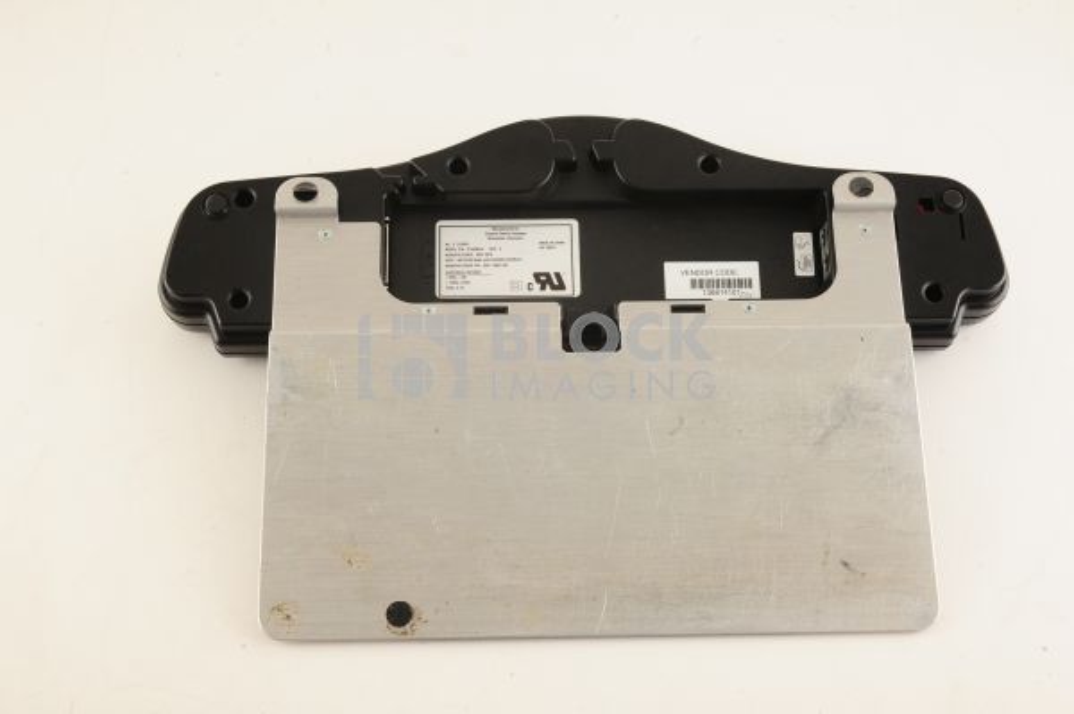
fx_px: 1490
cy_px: 357
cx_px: 537
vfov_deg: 26.9
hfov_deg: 39.6
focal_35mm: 50
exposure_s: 1/160
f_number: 14
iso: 1600
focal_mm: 50
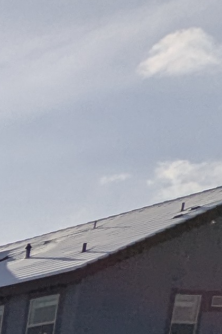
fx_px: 999
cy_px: 718
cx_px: -729
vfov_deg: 14.7
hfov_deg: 7.5
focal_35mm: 108
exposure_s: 1/10309
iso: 56
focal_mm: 2.35
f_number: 2.2
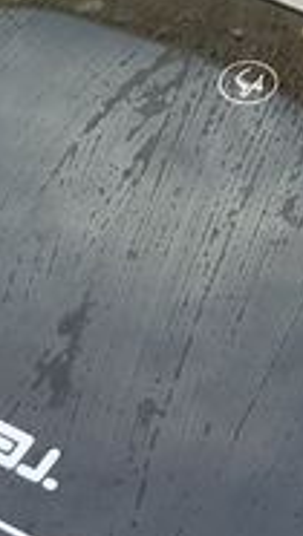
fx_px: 2165
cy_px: 1052
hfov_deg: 8.0
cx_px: 61
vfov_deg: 12.5
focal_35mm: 152
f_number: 1.8
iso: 25
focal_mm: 4.25
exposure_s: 1/204
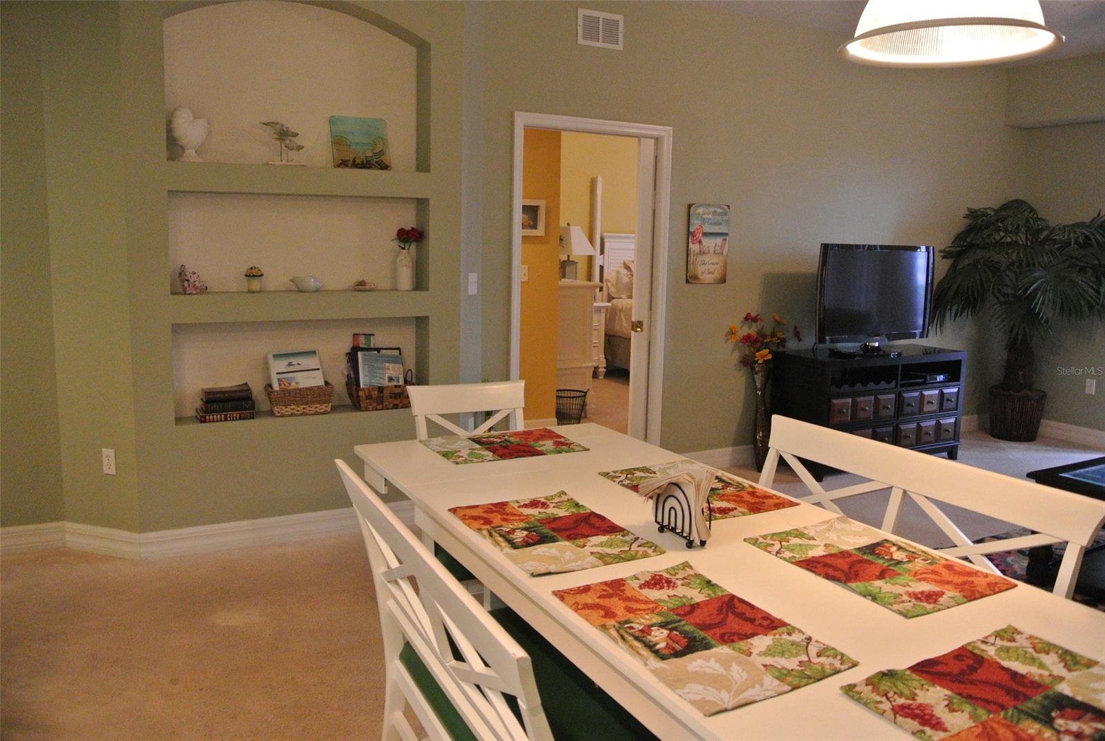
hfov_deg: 67.3
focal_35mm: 27
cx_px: 552
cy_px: 370
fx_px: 830
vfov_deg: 48.1
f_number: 3.5
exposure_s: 1/100
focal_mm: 10
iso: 1600
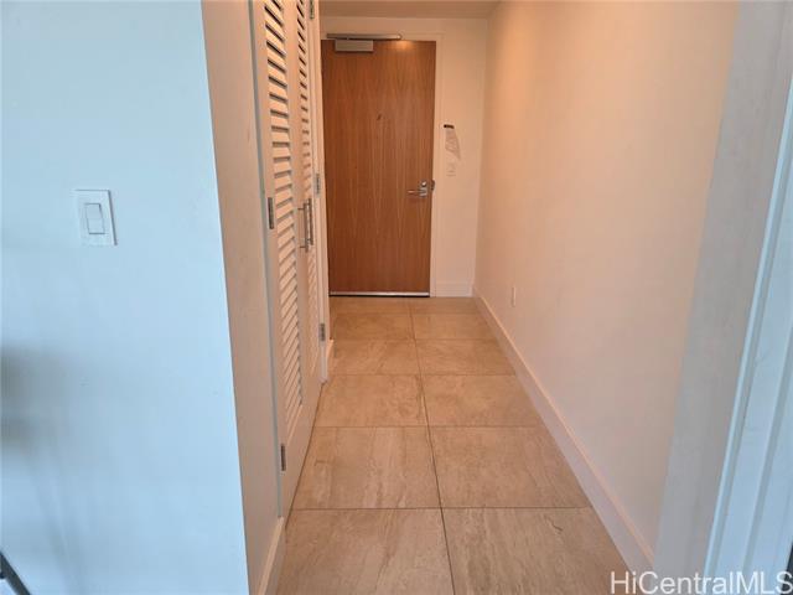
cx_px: 396
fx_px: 527
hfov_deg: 73.9
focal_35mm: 23
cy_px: 298
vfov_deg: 58.9
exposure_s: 1/120
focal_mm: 6.3
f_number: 1.7
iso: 100
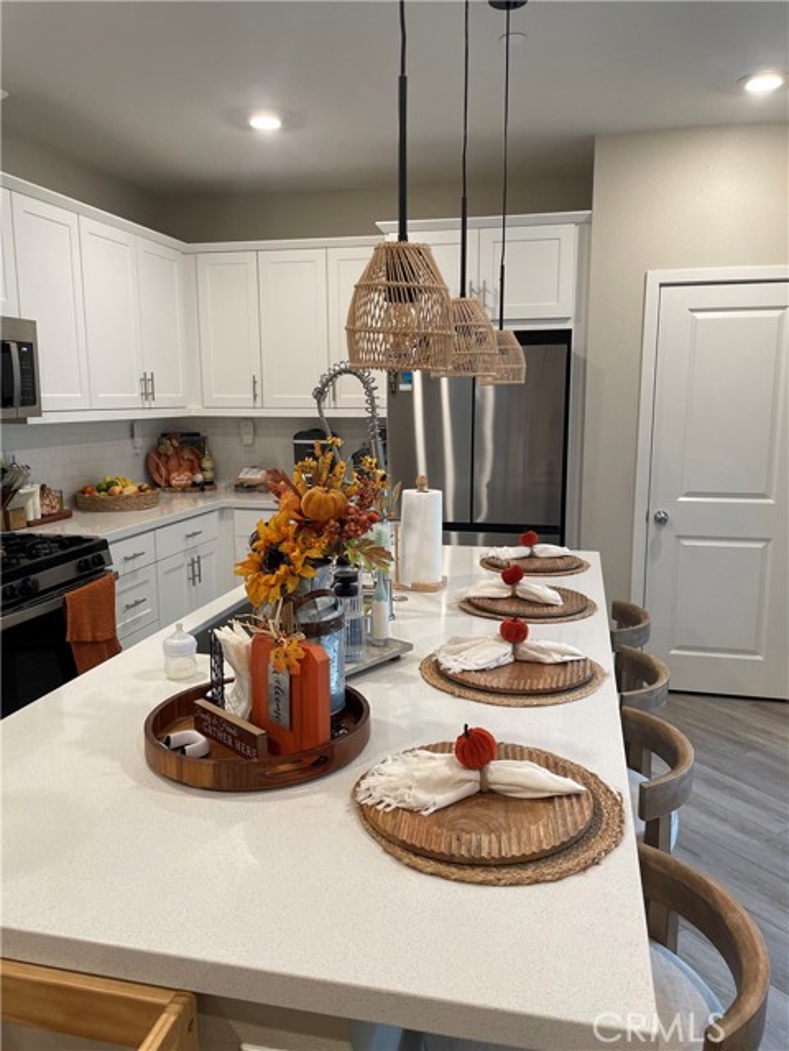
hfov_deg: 53.1
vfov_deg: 67.3
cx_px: 394
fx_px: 790
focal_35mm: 26
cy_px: 526
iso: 100
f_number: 1.6
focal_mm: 4.2
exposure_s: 1/60
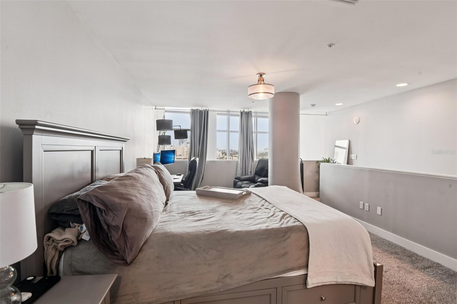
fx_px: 216
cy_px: 152
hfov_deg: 93.3
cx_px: 228
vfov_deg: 70.4
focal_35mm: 17
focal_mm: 17
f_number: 8
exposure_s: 1/20
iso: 400
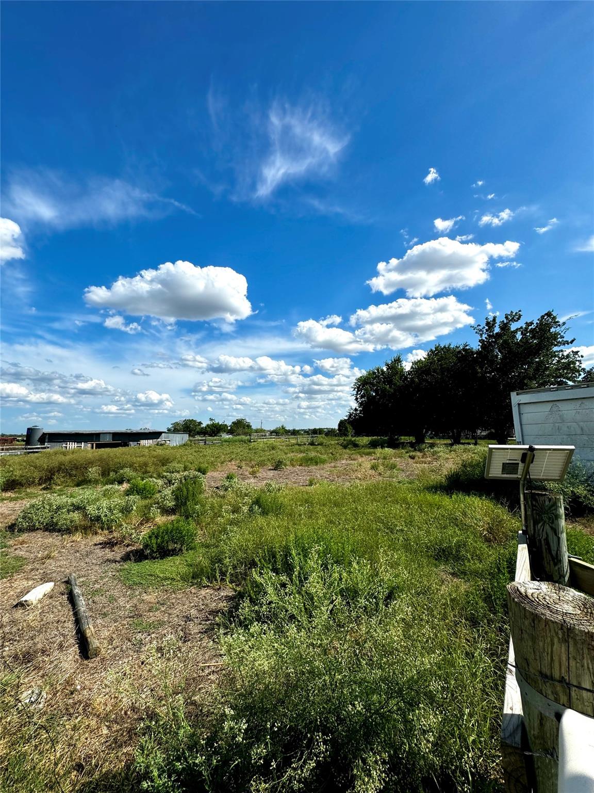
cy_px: 396
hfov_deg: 85.7
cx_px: 297
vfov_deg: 102.1
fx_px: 320
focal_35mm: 14
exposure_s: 1/2273
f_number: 2.2
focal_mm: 2.22
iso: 40
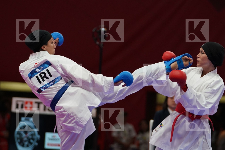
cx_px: 112
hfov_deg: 6.7
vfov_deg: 4.4
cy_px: 75
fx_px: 1931
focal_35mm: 309
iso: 2500
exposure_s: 1/1000
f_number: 4
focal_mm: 206
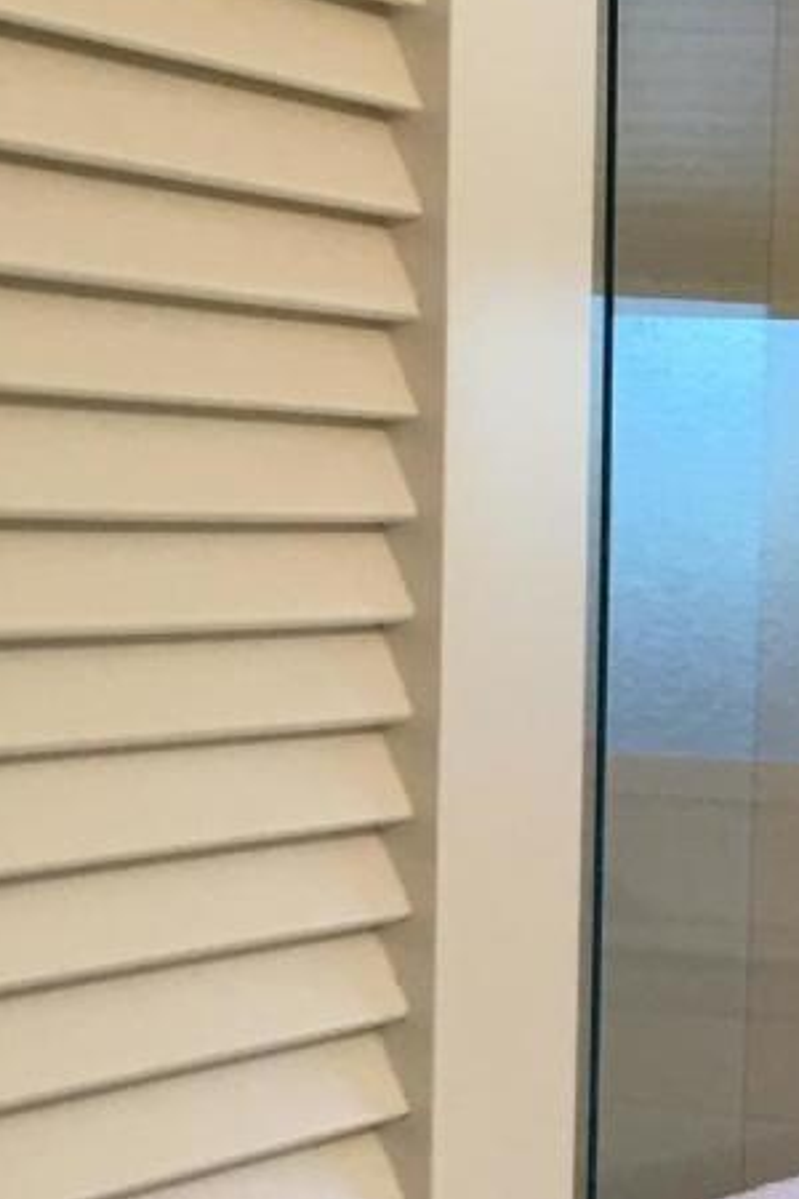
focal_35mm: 134
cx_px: 1465
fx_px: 4461
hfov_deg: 9.7
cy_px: 1007
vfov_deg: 15.2
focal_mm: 4.15
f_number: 2.2
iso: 25
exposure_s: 1/30
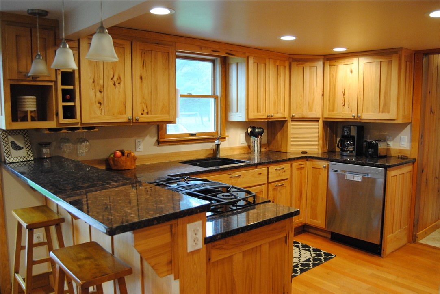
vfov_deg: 48.0
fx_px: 330
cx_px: 220
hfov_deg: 67.3
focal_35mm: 27
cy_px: 147
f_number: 3.5
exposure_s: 1/30
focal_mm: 18
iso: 800
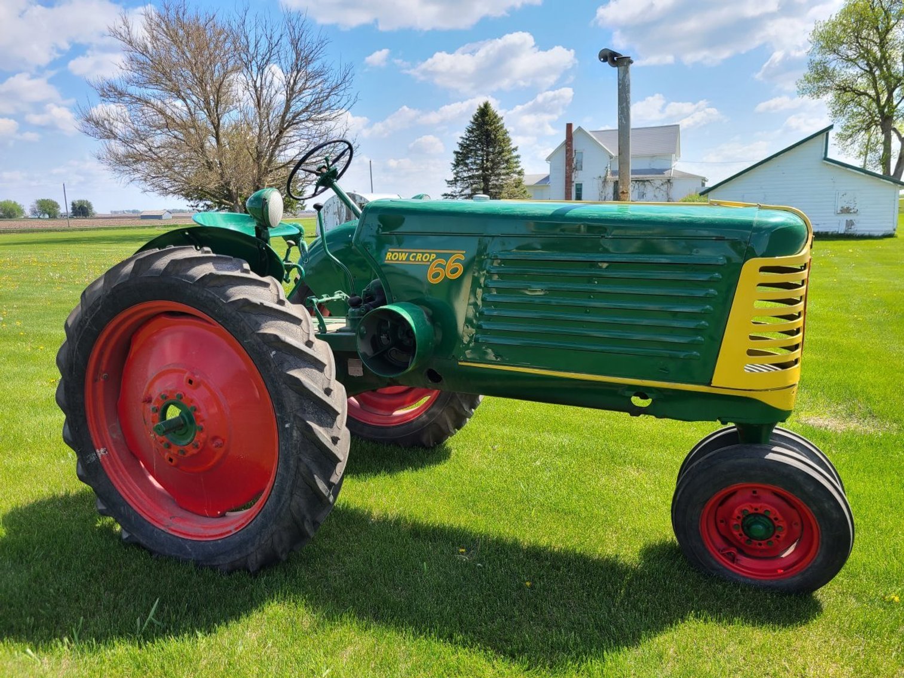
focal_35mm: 26
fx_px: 679
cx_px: 452
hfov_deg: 67.3
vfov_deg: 53.1
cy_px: 339
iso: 40
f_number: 1.8
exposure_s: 1/1046
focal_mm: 5.4
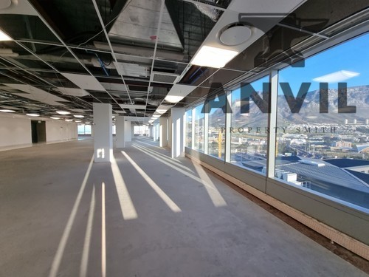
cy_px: 138
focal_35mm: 13
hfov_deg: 106.2
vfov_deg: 89.9
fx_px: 139
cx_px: 184
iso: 50
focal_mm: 2.2
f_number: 2.2
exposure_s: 1/100
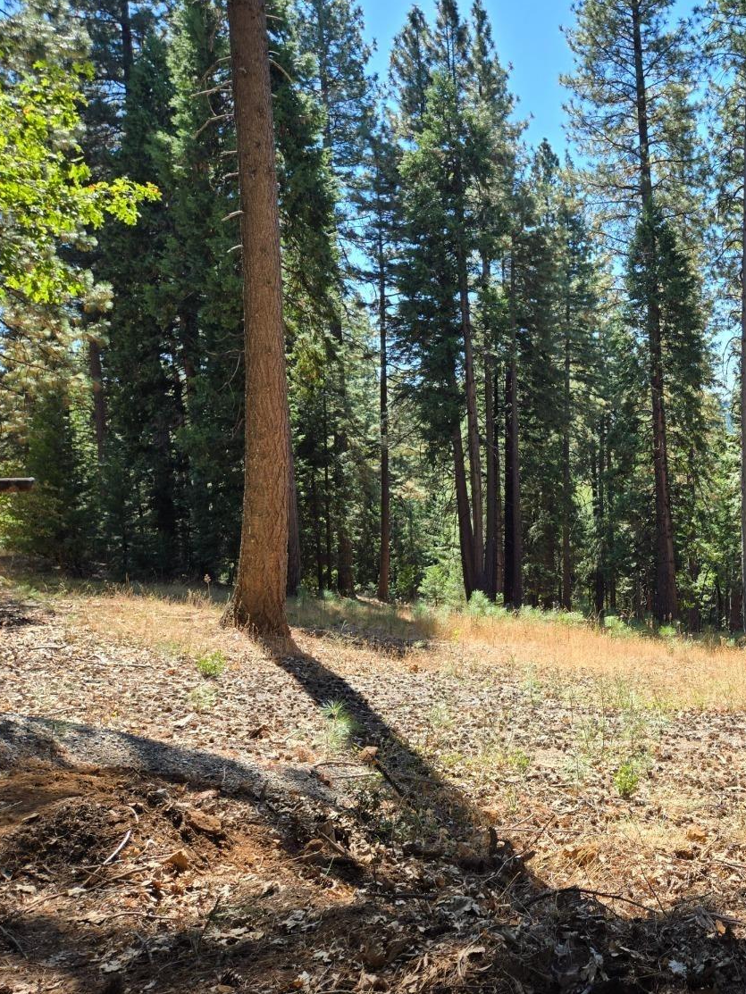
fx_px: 891
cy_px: 498
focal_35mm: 31
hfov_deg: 42.1
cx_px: 657
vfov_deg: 58.3
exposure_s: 1/728
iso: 25
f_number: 1.8
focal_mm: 5.4
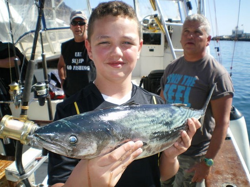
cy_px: 94
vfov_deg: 39.6
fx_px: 260
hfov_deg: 51.4
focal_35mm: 36
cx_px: 125
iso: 50
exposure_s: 1/250
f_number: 4.6
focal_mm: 6.3
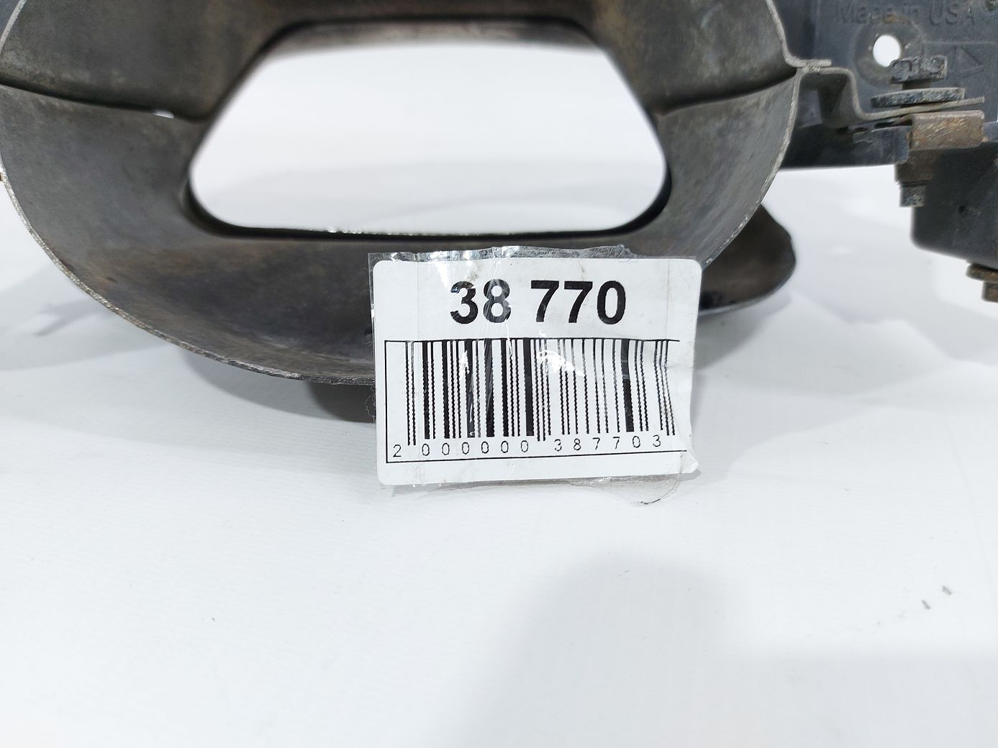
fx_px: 692
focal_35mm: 24
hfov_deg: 71.6
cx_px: 499
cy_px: 374
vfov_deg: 56.8
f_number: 1.8
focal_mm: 5.23
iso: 80
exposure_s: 1/50
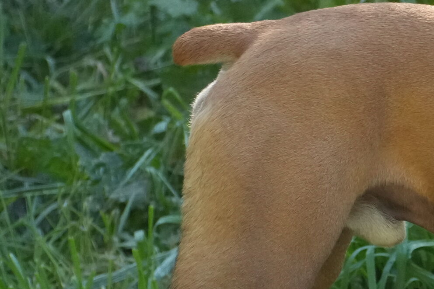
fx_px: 9136
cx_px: 777
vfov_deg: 1.8
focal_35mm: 758
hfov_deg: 2.7
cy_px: 301
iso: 4000
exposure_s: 1/1000
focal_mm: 174
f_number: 7.1
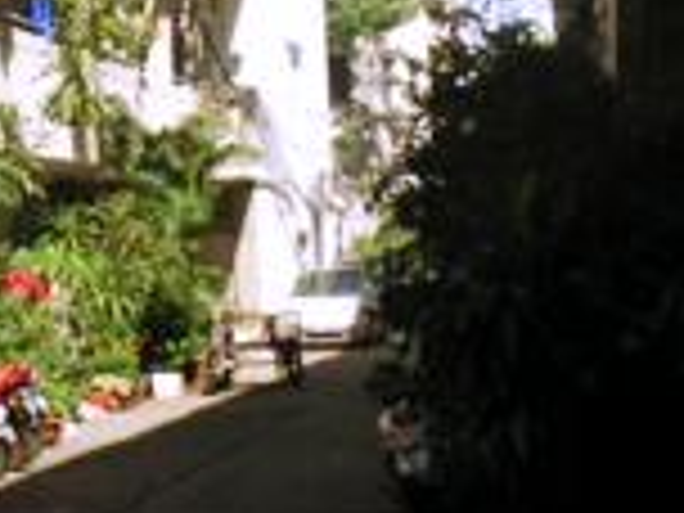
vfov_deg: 10.6
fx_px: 2747
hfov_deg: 13.7
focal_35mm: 139
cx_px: -162
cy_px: -36
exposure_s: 1/1550
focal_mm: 4.12
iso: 50
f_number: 2.4
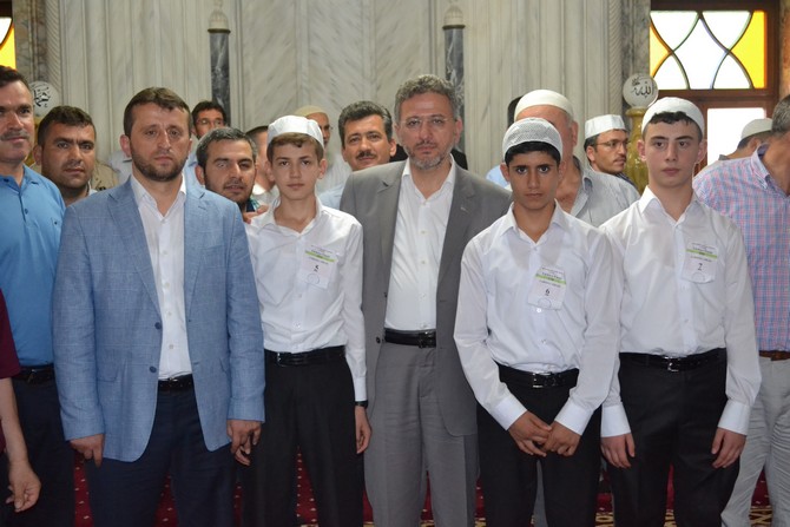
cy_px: 264
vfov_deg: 26.5
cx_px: 395
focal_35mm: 51
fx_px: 1119
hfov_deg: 38.9
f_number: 5
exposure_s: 1/60
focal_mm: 34
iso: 2800
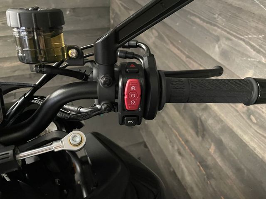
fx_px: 200
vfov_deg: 53.1
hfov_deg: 67.3
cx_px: 133
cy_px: 100
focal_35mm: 26
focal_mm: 4.2
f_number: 1.6
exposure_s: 1/25
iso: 800
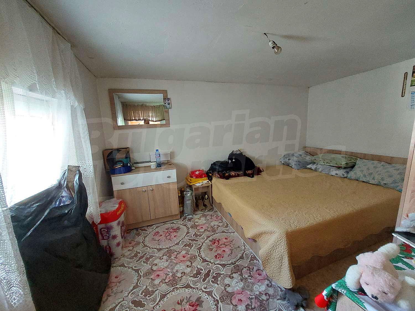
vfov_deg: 89.9
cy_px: 156
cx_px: 208
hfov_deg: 106.2
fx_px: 156
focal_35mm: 13
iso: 500
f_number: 2.2
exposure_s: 1/25
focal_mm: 1.74
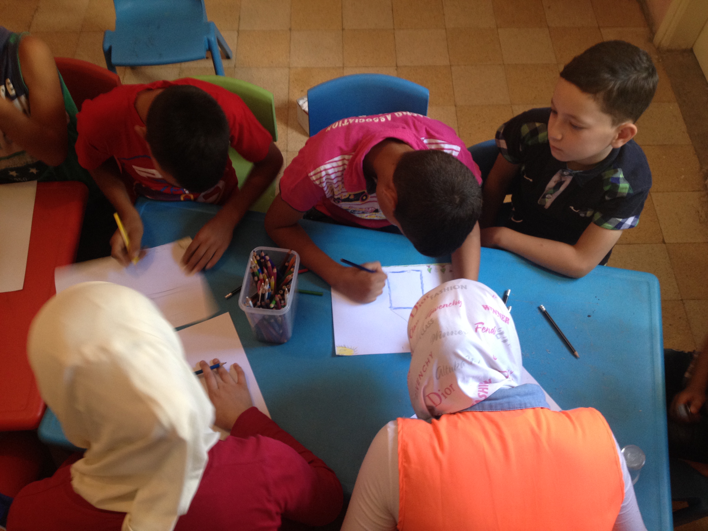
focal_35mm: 35
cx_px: 354
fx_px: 716
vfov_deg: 40.7
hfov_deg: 52.6
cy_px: 266
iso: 100
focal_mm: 4.28
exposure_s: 1/20
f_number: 2.4
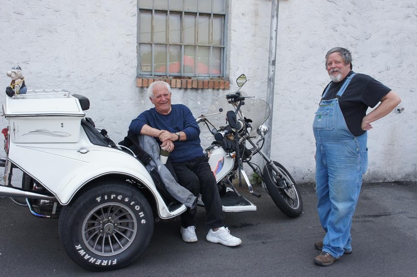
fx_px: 451
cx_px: 194
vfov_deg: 34.2
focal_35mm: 39
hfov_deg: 49.5
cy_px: 141
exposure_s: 1/160
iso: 200
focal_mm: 24
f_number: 8
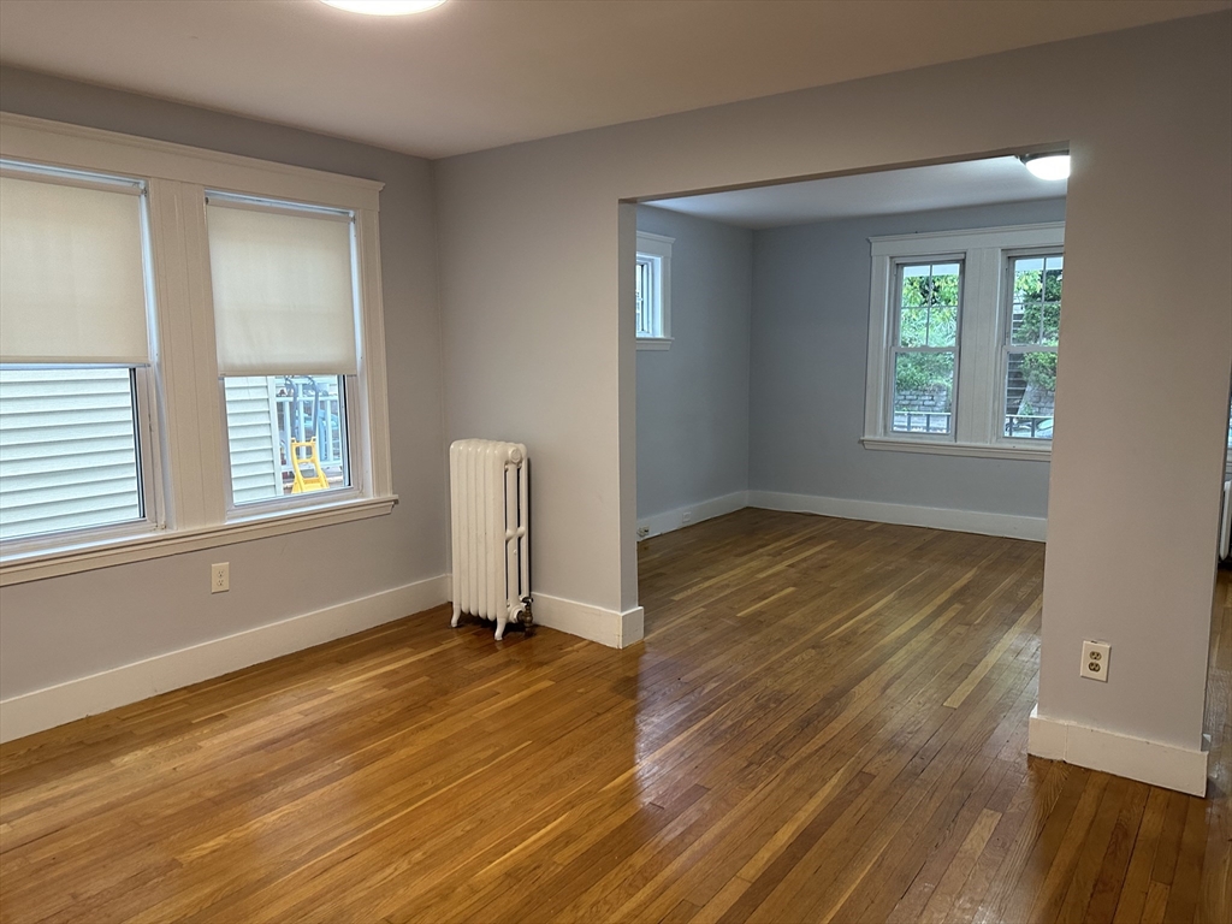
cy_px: 462
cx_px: 616
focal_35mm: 24
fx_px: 854
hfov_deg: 71.6
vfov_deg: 56.8
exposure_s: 1/60
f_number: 1.78
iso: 250
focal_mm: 6.86
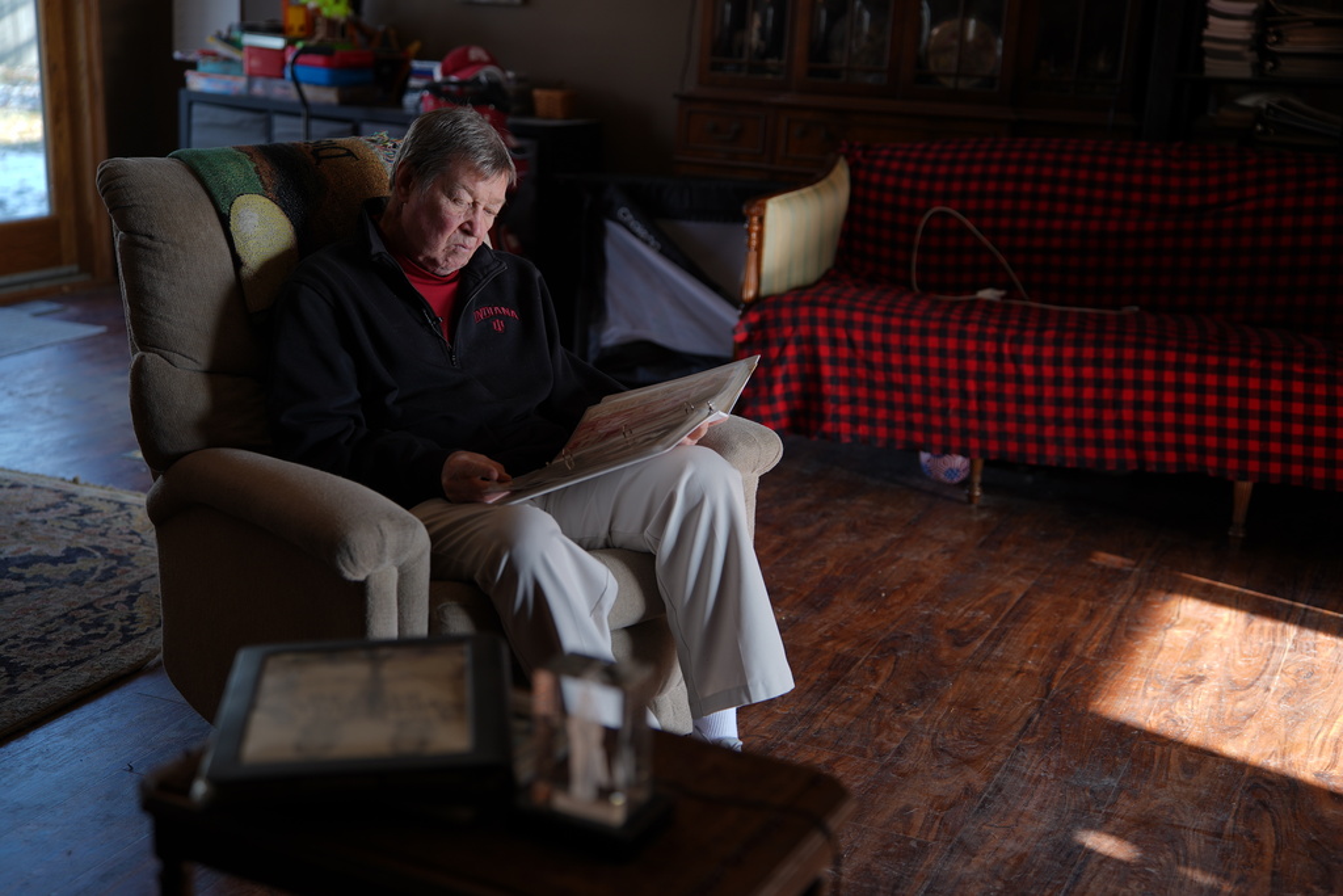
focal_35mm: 48
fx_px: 1791
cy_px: 448
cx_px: 672
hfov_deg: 41.1
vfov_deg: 28.1
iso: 80
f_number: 2.2
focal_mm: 48
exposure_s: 1/125
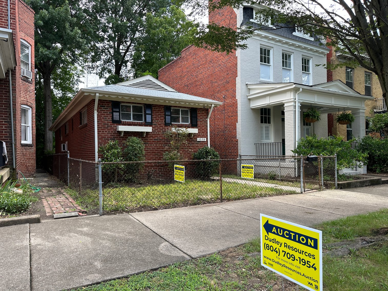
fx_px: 269
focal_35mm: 24
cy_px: 146
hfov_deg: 71.6
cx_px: 194
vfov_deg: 56.8
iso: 80
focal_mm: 6.86
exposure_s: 1/680
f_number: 1.78
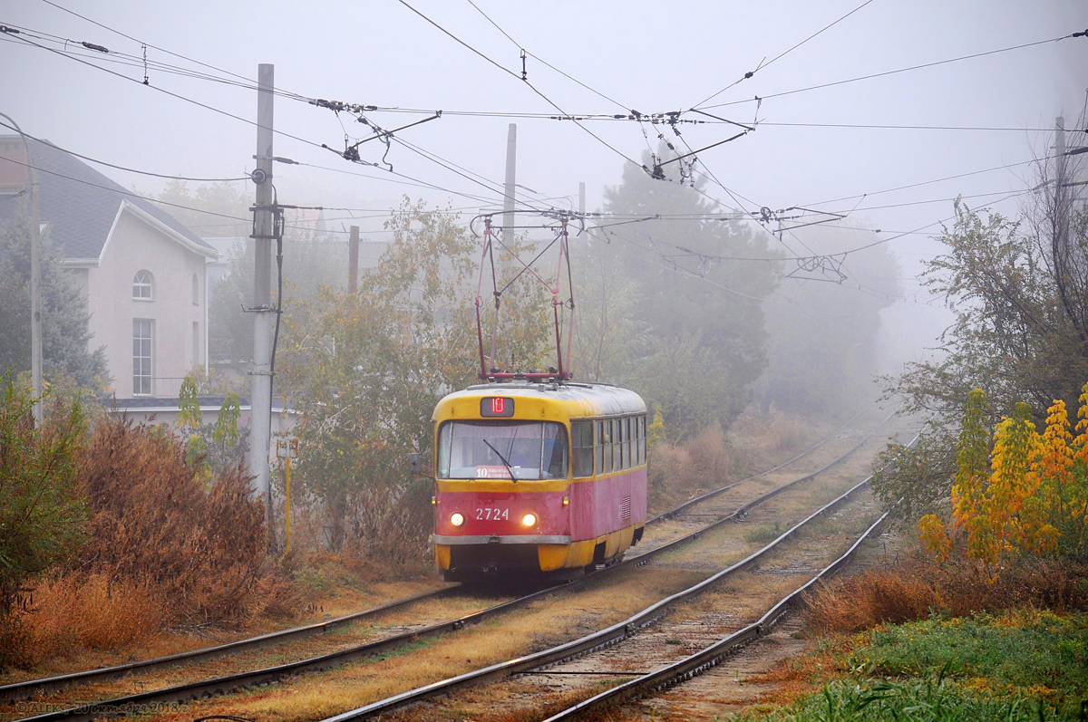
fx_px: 3849
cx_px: 544
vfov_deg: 10.7
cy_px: 361
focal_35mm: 128
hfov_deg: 16.1
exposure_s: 1/320
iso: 200
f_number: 6.3
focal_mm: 85
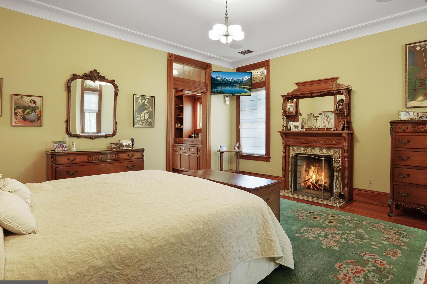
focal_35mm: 19
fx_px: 225
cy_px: 130
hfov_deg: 86.3
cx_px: 246
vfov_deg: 64.4
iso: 500
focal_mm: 16
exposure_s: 1/6
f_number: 8
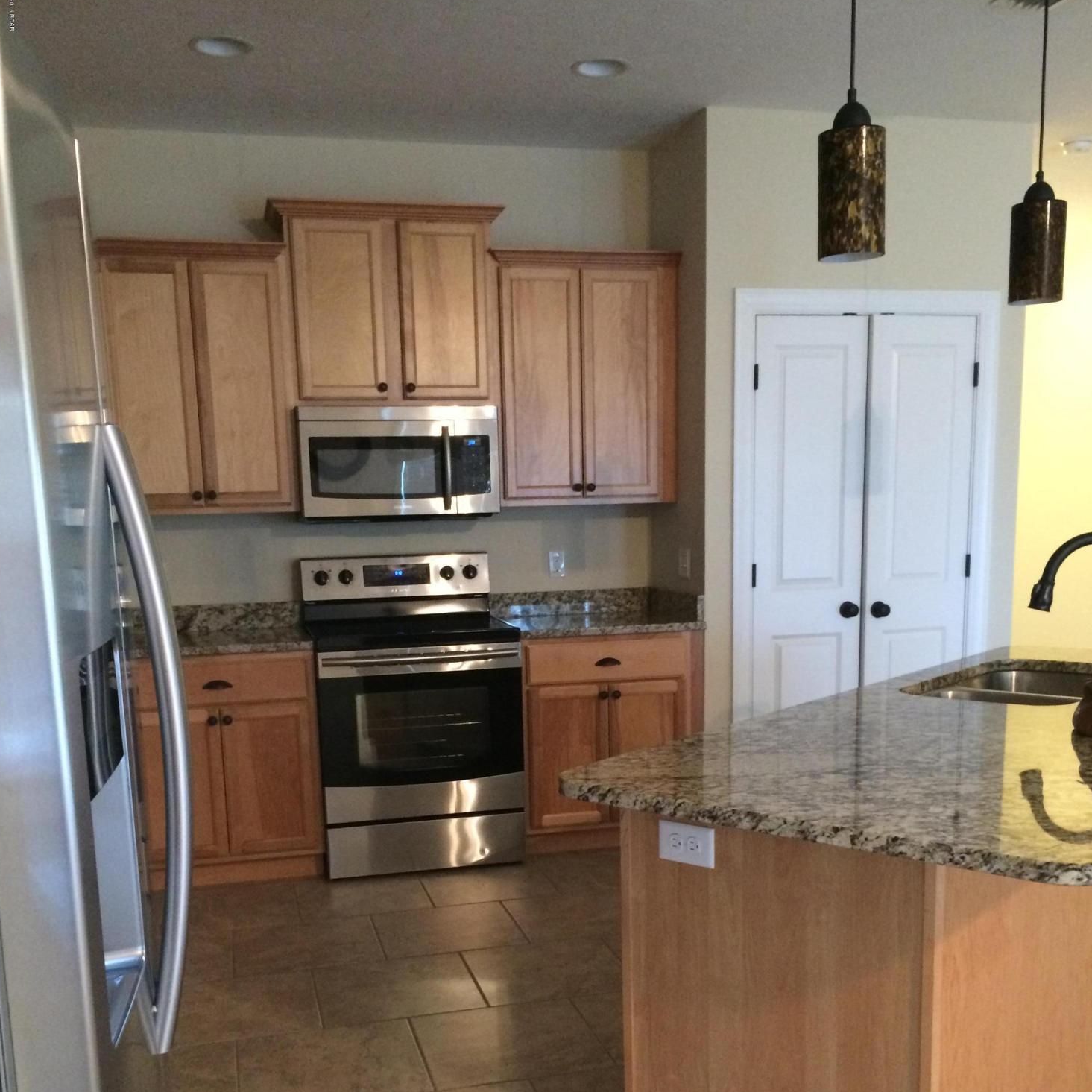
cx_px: 536
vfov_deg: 46.4
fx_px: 1249
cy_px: 736
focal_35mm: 35
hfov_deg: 47.2
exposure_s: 1/15
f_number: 2.2
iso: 320
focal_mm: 4.15
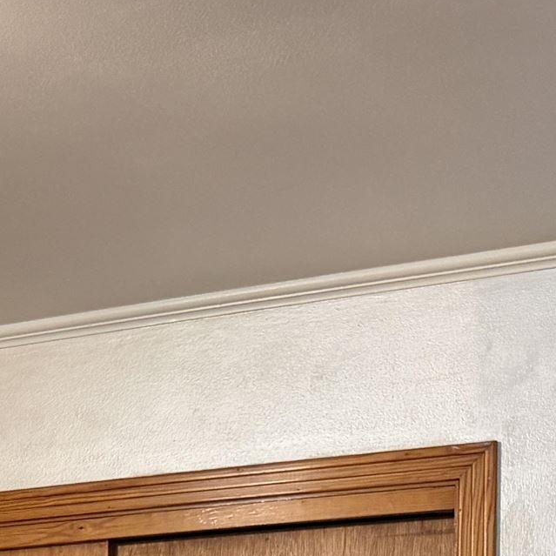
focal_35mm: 102
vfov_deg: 15.5
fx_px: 1854
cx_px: -432
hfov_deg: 14.9
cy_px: 867
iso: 400
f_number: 1.78
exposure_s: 1/60
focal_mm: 6.76
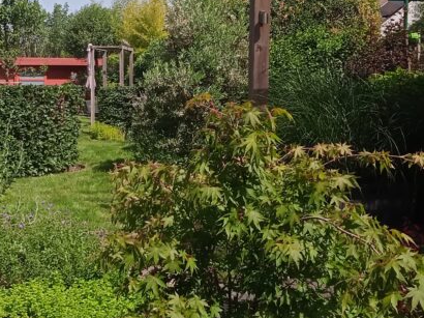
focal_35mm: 70
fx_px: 857
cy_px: 135
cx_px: 144
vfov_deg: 21.0
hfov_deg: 27.6
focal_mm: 3.43
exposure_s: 1/1203
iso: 113
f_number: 2.2
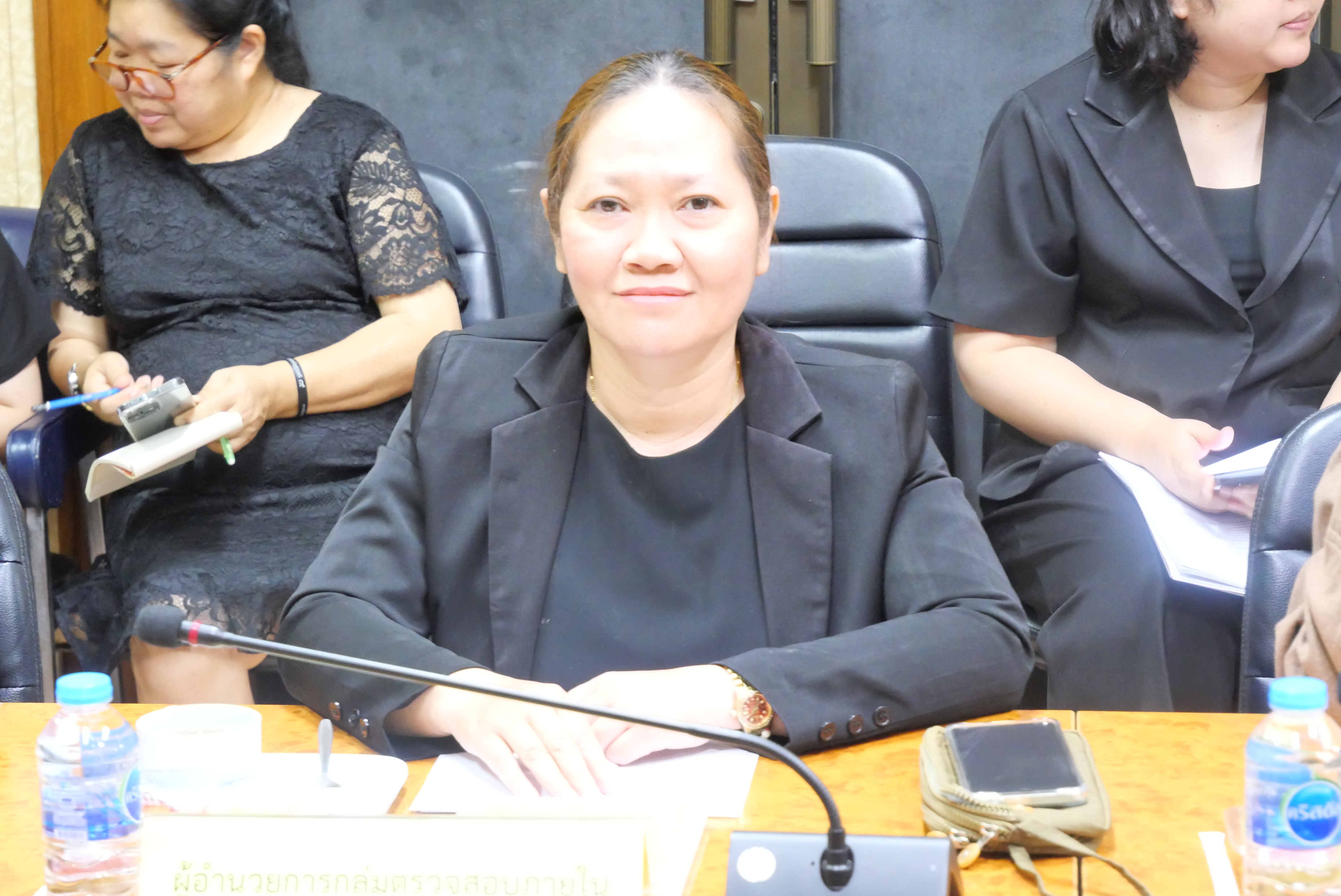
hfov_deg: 18.9
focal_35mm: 108
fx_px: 4025
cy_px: 448
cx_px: 670
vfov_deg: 12.7
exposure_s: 1/6
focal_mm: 52
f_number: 5.6
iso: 3200
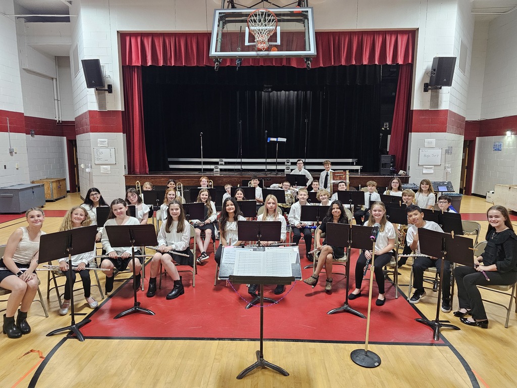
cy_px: 194
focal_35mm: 23
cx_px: 258
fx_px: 344
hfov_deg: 73.9
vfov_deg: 58.9
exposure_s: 1/120
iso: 400
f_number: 1.7
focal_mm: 6.3
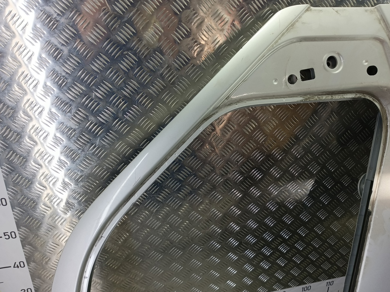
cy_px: 146
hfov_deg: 73.9
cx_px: 195
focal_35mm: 23
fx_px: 259
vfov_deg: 58.9
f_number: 1.6
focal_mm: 4.11
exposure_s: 1/50
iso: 106
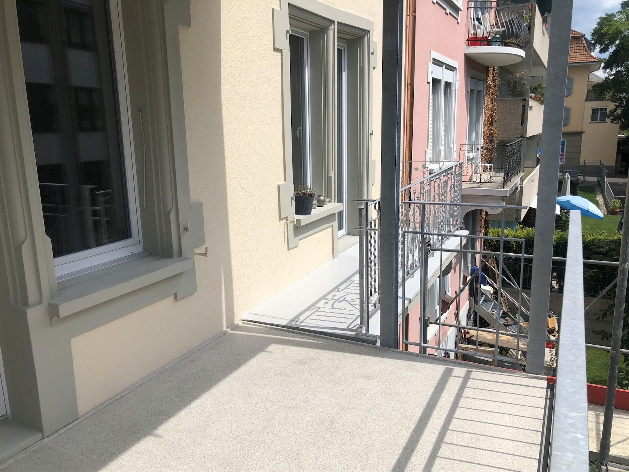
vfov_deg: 49.7
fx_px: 509
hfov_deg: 63.4
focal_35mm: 28
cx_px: 314
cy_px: 236
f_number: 1.8
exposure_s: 1/2525
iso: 20
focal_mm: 4
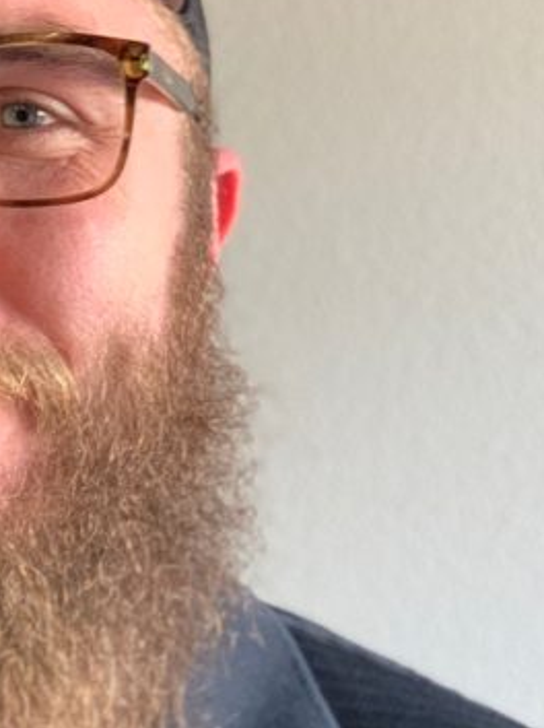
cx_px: -72
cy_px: 664
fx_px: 3170
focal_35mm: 151
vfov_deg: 13.0
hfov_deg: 9.7
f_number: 2.4
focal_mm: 6
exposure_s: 1/60
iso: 250
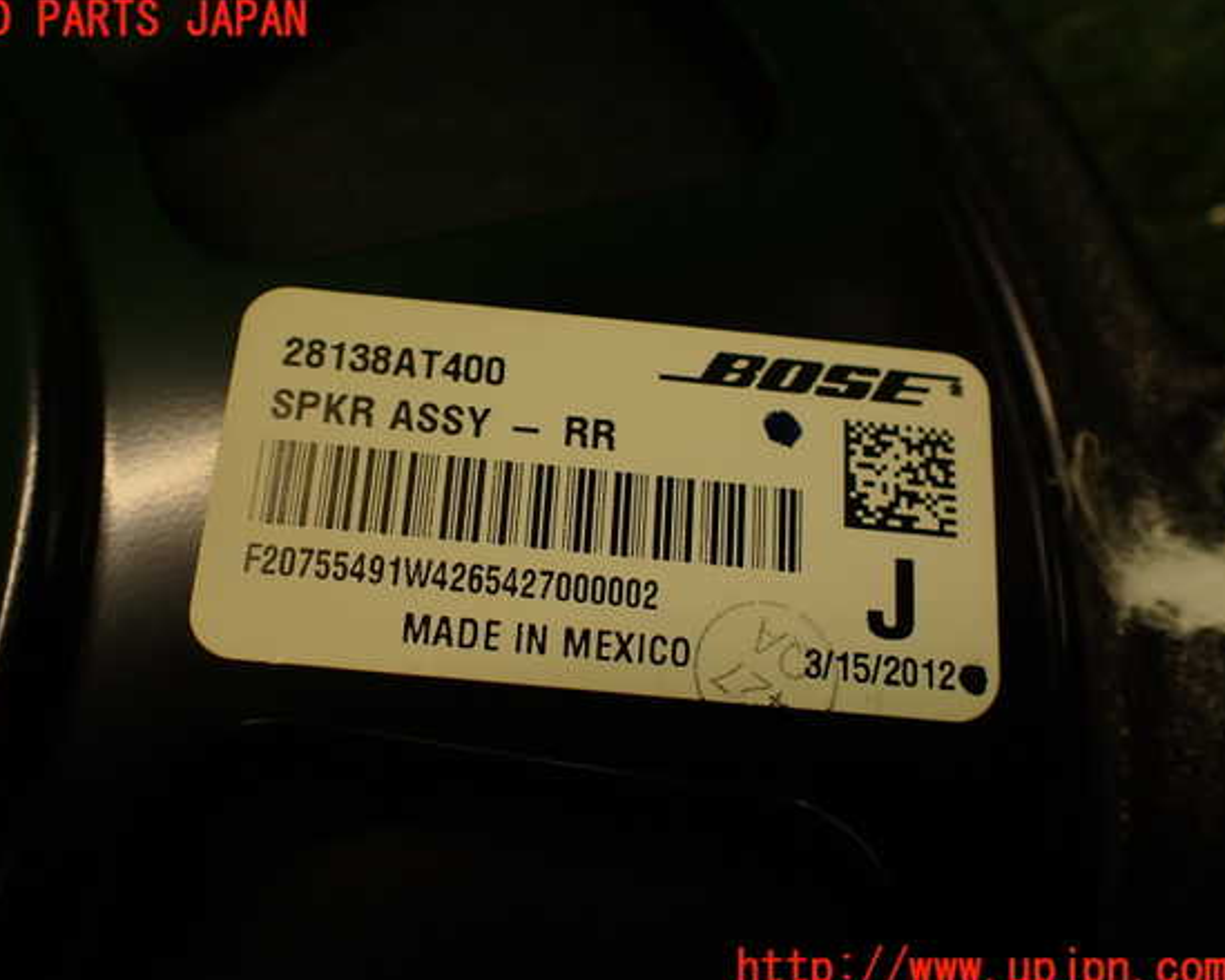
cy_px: 496
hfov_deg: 55.6
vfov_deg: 45.8
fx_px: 1160
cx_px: 571
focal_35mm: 32
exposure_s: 1/60
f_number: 2.3
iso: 100
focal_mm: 5.4
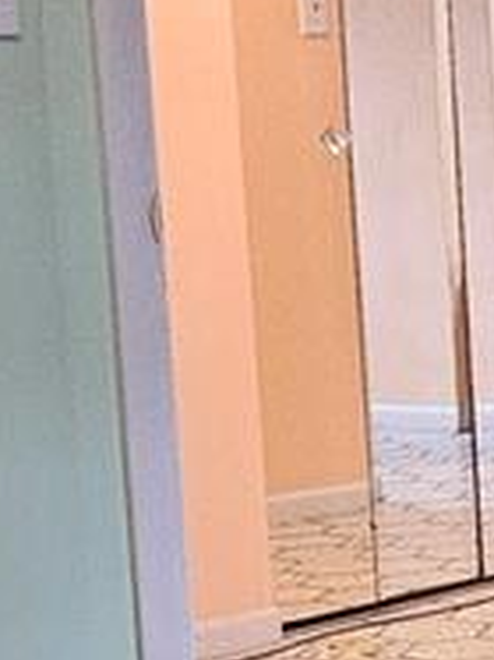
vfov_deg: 12.7
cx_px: 642
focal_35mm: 154
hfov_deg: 9.5
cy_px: 611
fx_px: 2934
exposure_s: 1/120
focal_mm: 5
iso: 640
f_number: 1.8
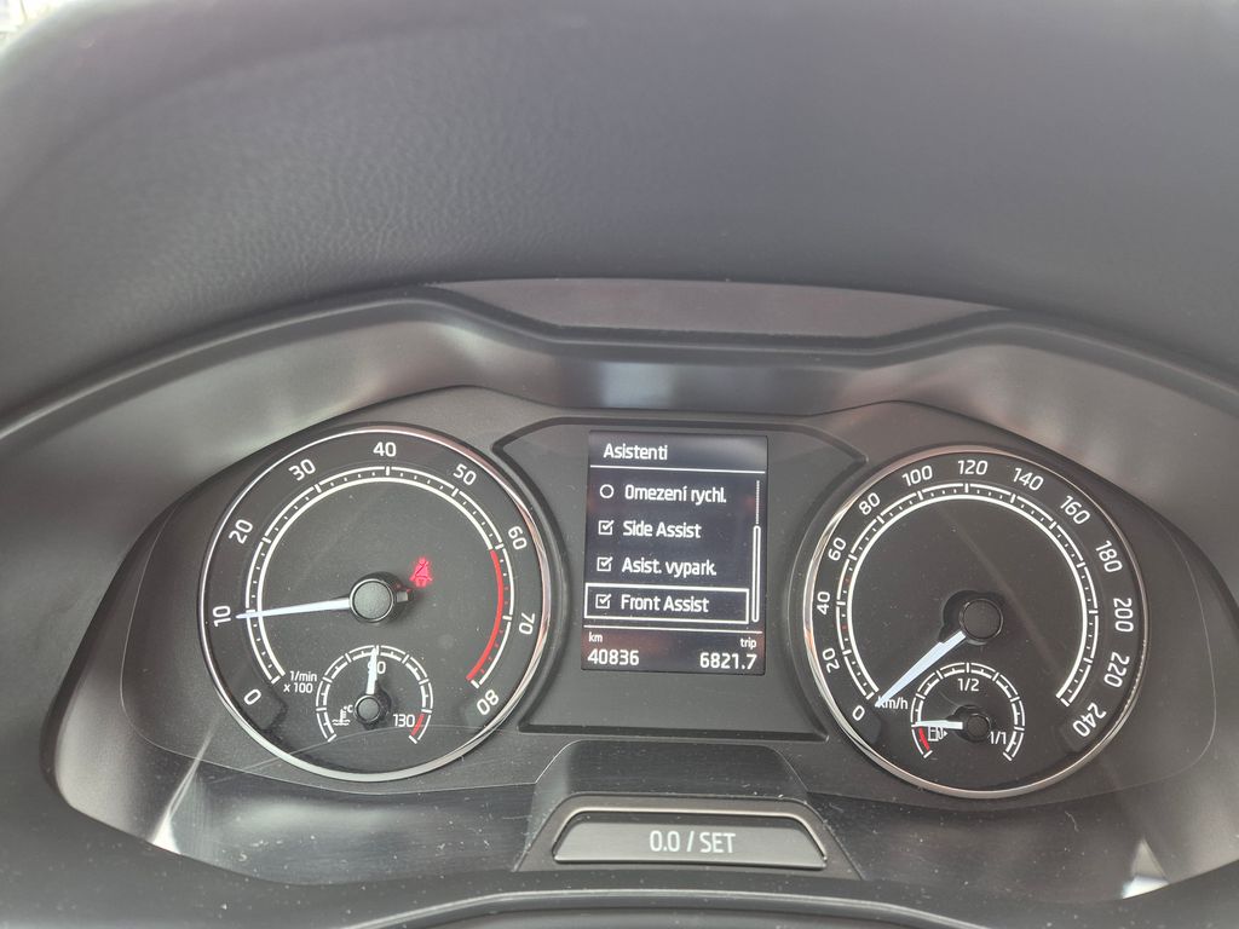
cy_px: 464
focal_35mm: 23
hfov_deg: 73.9
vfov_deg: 58.9
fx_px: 823
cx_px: 620
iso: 200
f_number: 1.8
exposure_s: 1/50
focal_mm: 5.4
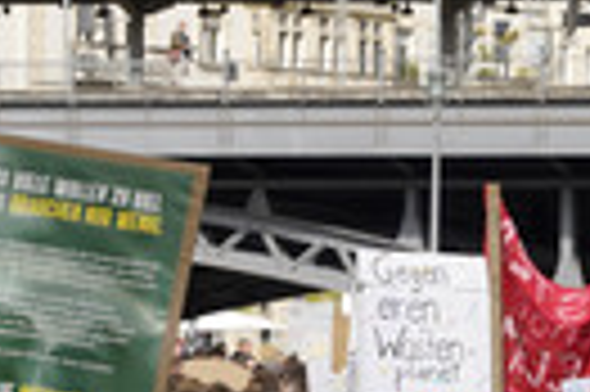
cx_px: 511
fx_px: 3781
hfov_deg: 8.9
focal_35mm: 231
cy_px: 221
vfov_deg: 5.9
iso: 160
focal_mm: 67
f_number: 9
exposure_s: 1/400
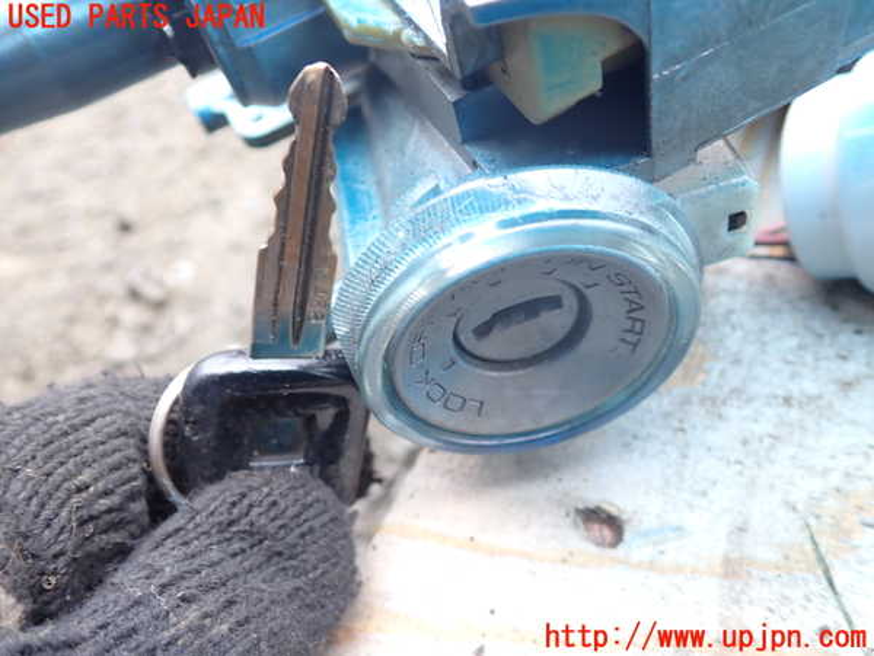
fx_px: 757
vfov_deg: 46.8
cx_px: 437
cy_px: 328
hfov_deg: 60.0
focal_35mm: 30
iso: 100
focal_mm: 5.4
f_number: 2.3
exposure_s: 1/80
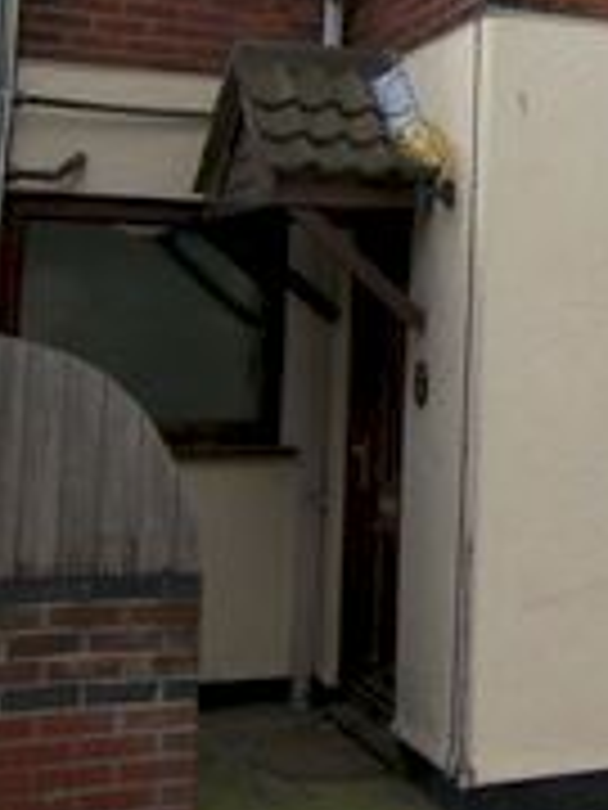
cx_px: 869
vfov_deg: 27.0
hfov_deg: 18.9
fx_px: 1639
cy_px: 115
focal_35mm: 70
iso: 50
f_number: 2.8
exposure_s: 1/400
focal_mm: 5
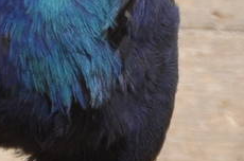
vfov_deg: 0.4
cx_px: 177
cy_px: 146
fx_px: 21204
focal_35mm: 3137
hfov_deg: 0.7
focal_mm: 300
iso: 200
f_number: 5.6
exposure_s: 1/640
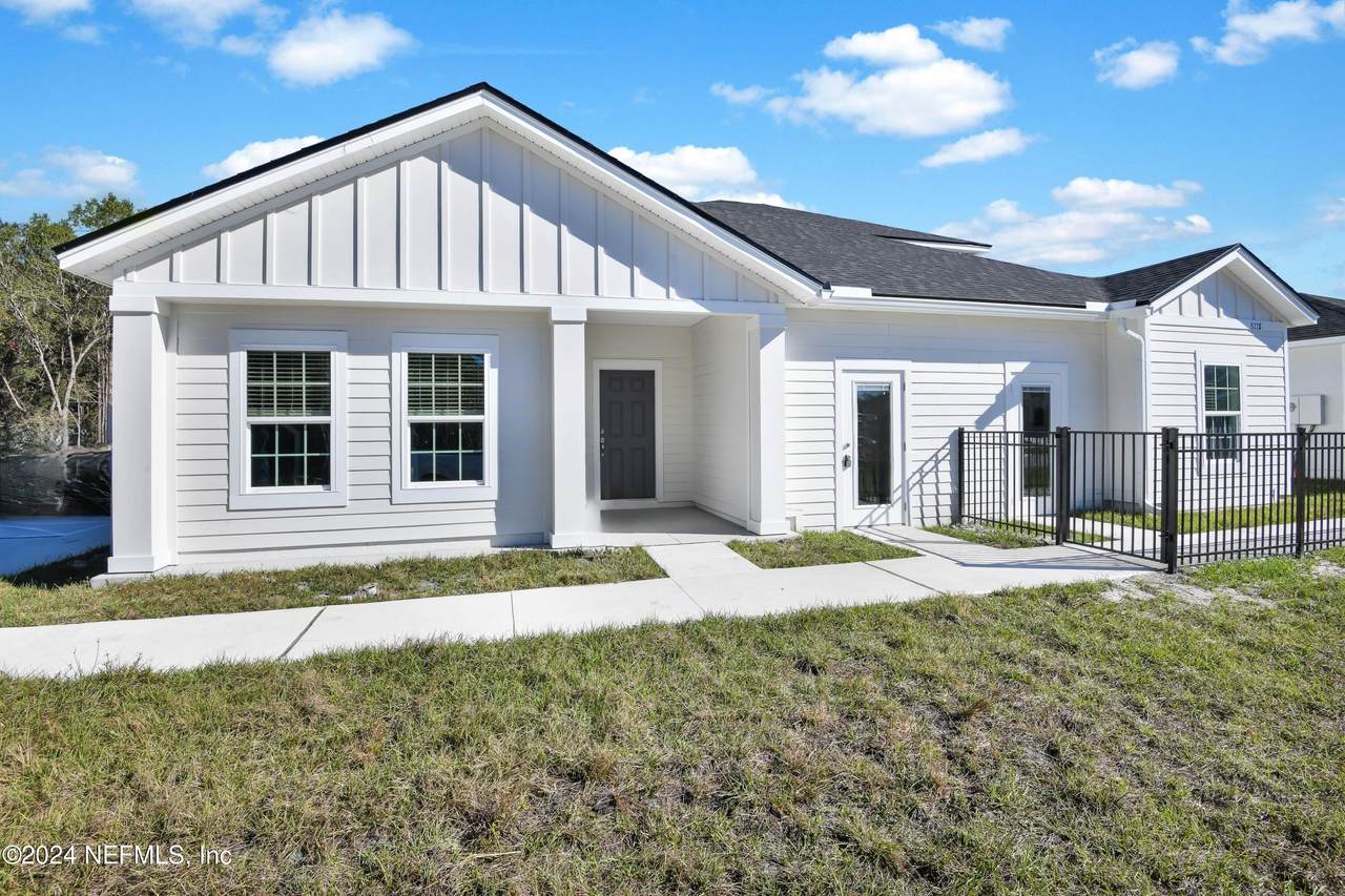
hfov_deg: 96.7
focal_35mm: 16
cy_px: 448
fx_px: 598
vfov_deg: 73.7
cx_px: 672
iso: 50
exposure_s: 1/40
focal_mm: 16
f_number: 14
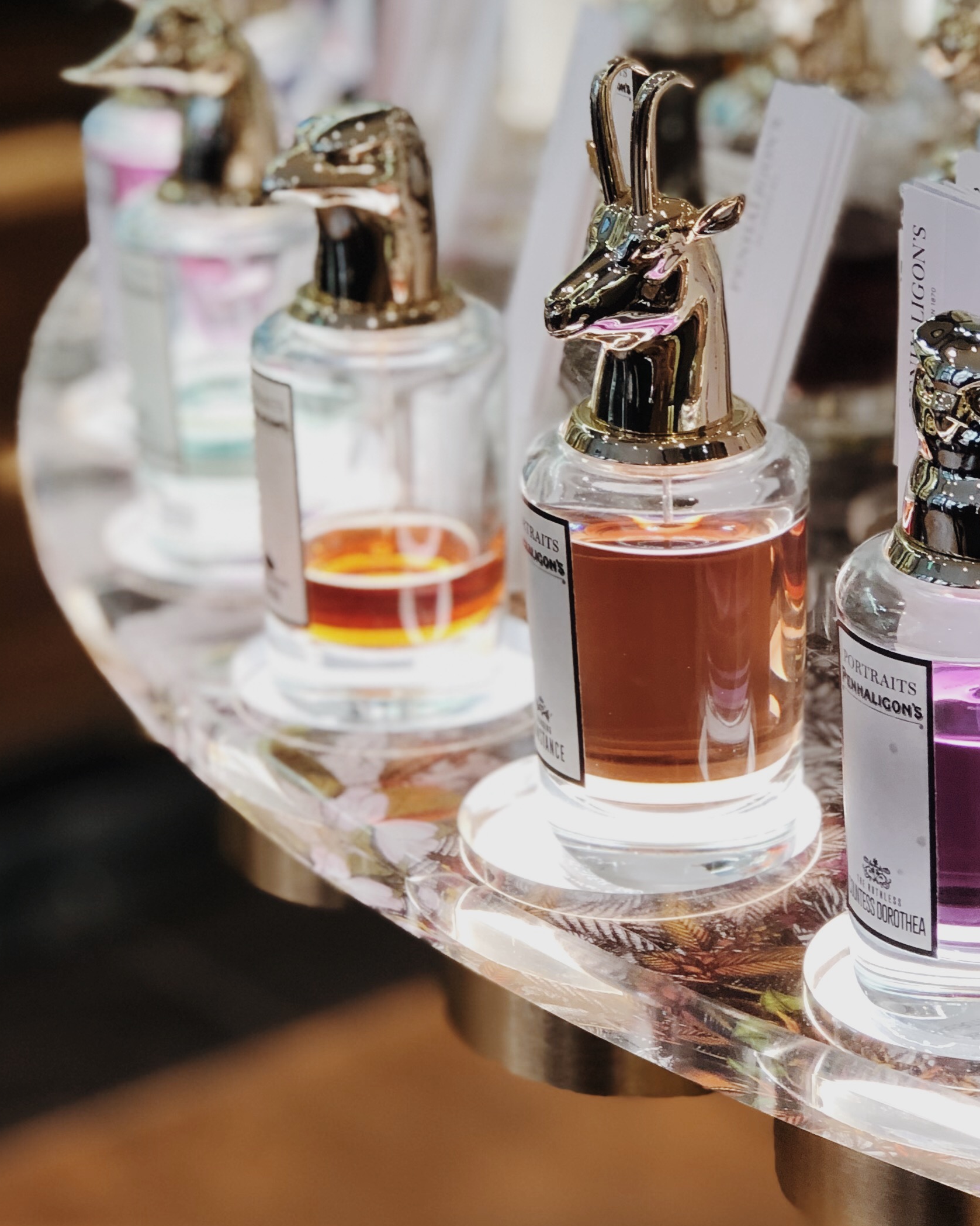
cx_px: 669
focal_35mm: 107
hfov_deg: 14.4
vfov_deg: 17.9
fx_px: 3880
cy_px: 364
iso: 40
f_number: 2.8
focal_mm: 6.6
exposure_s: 1/33
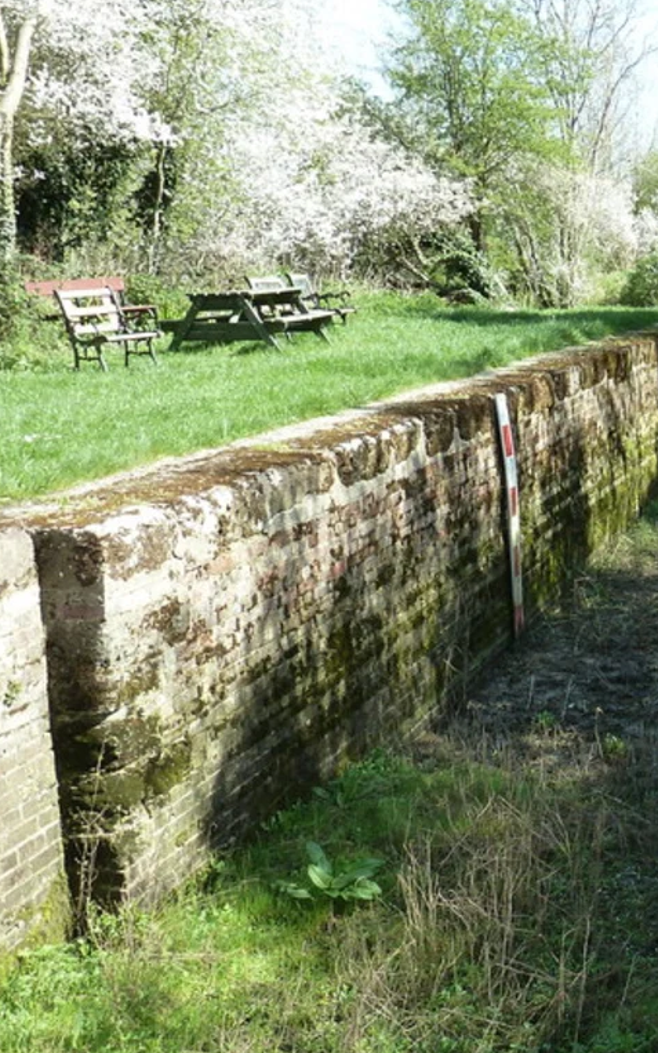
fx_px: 1434
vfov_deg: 40.3
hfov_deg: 22.8
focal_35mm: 50
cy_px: 500
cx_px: 875
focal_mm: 4.1
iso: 125
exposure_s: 1/125
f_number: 4
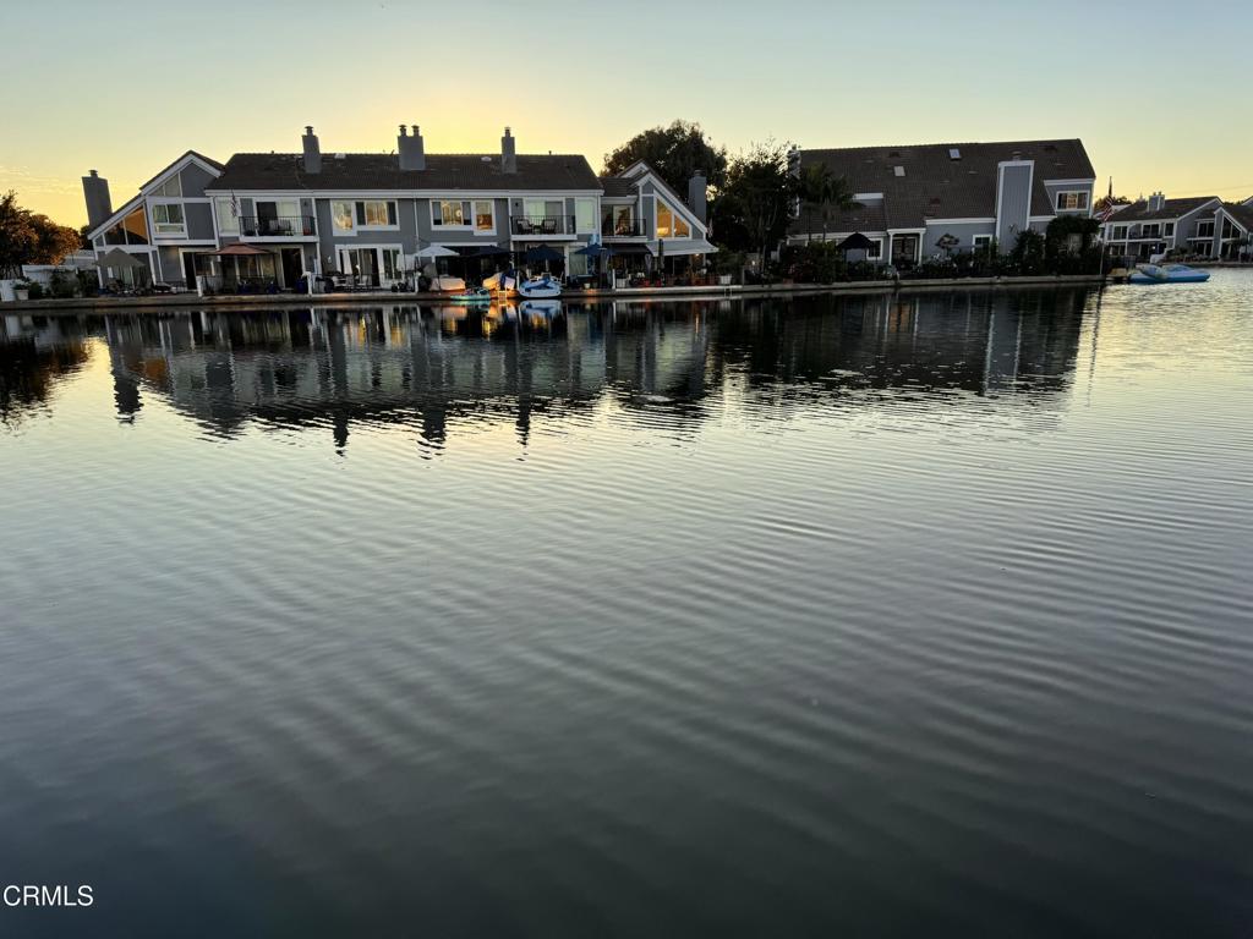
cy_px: 470
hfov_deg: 71.6
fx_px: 869
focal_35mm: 24
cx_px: 626
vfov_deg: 56.8
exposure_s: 1/1395
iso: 80
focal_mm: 6.76
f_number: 1.78
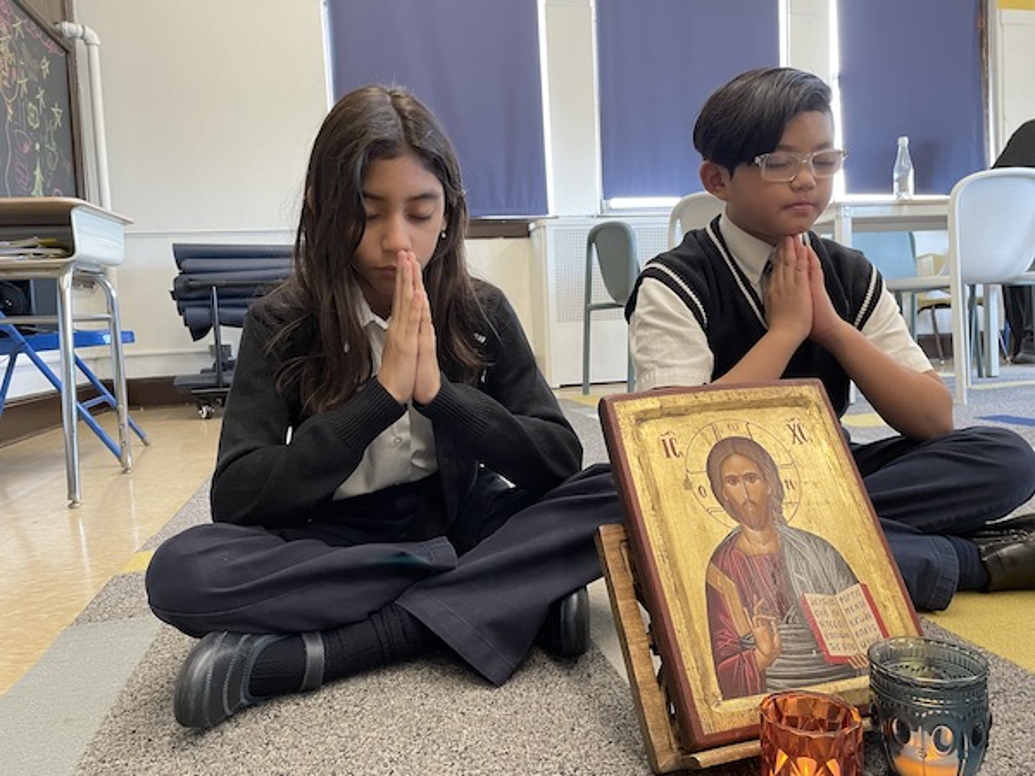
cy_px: 388
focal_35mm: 26
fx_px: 777
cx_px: 518
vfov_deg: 53.1
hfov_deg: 67.3
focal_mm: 4.2
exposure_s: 1/60
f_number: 1.6
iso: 250
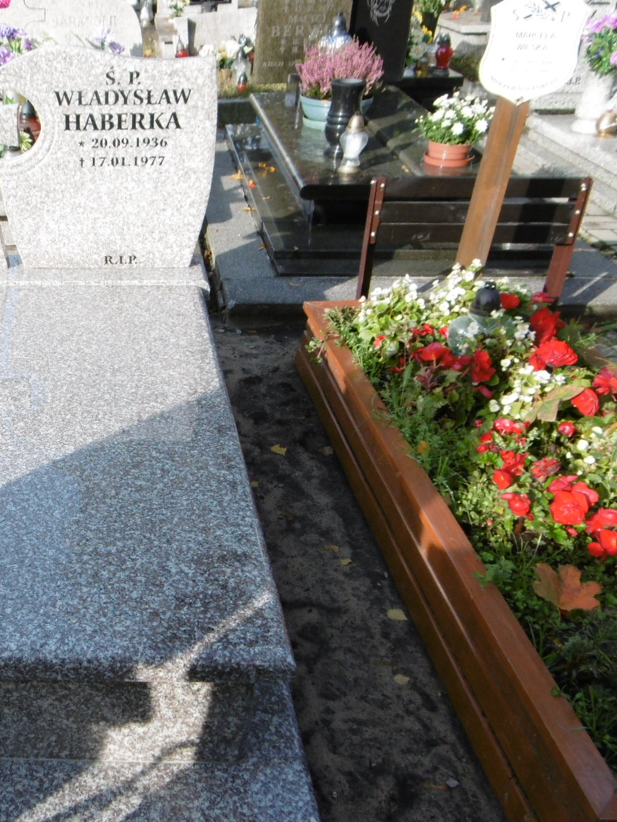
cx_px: 58
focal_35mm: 37
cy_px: 446
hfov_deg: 36.2
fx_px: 879
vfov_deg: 50.1
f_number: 3.1
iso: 100
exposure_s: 1/400
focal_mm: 4.3
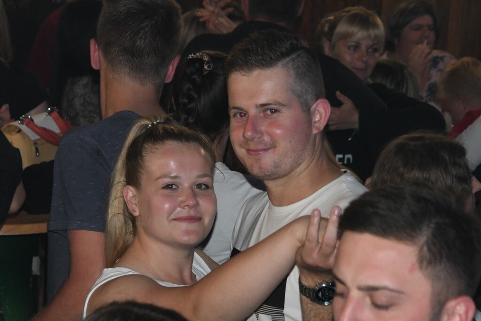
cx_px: 240
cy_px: 160
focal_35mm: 150
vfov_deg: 9.2
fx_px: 2004
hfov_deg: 13.7
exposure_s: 1/60
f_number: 9
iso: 8000
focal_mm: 100
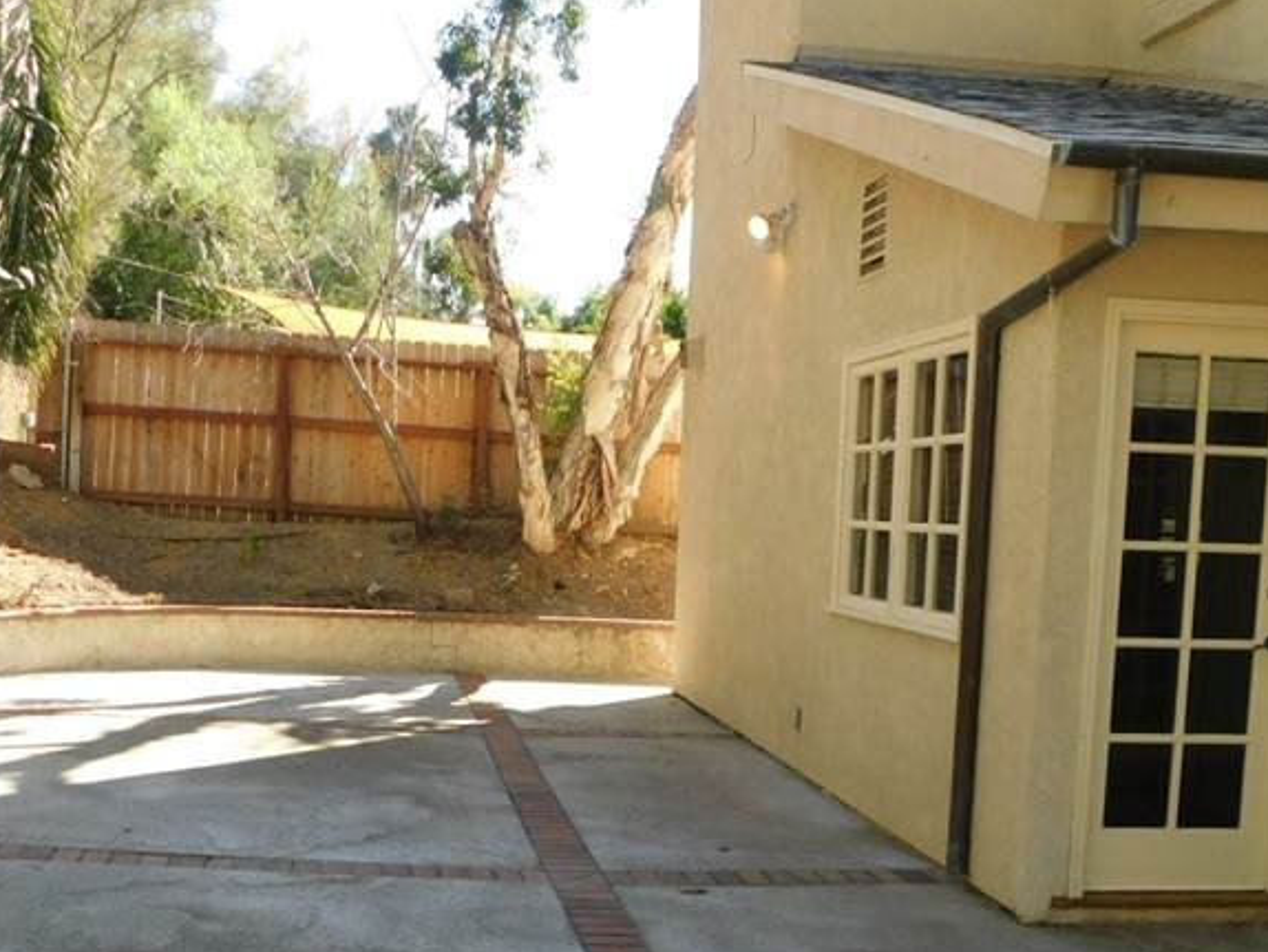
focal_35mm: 41
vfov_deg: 34.7
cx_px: 486
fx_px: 1502
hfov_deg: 45.4
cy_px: 663
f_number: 3
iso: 125
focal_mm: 4
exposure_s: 1/320
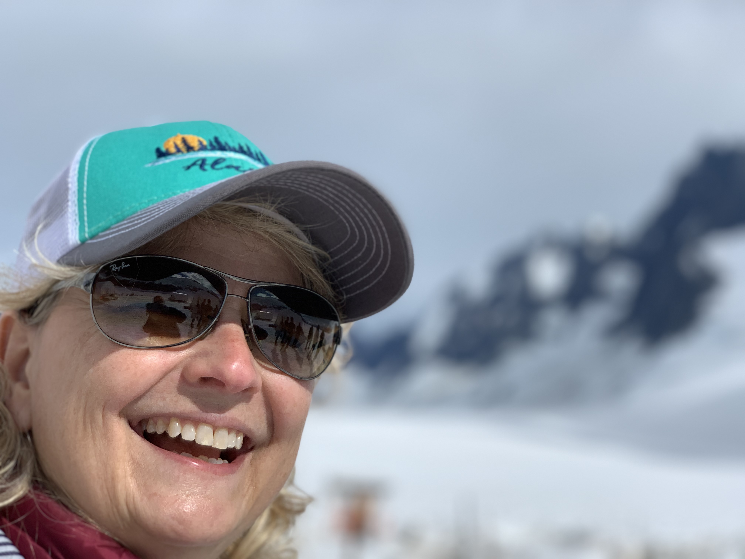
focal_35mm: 52
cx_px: 372
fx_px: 1119
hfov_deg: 36.8
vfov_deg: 28.0
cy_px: 280
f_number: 2.4
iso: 16
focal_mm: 6
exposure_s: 1/2398
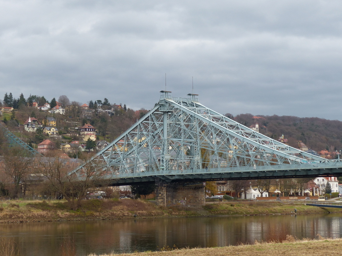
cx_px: 171
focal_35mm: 83
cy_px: 128
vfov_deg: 17.8
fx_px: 820
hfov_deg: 23.6
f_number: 4
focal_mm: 14
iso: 100
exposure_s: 1/100
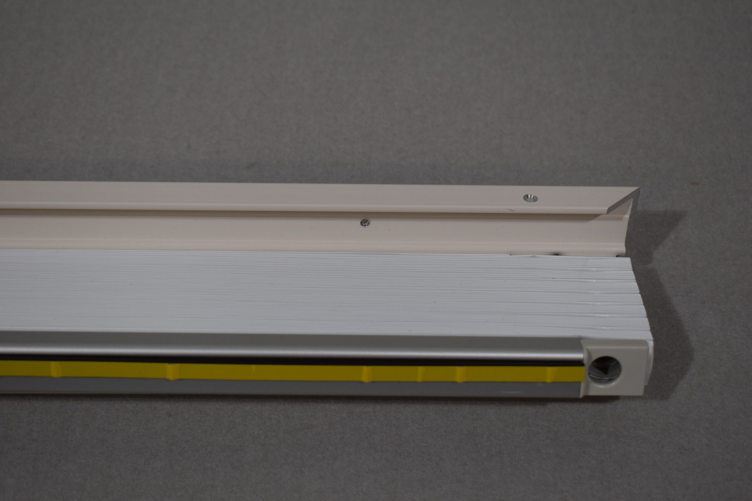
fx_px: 1410
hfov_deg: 29.9
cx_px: 376
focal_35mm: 68
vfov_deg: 20.2
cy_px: 250
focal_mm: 45
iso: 200
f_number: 5.6
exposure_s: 1/125
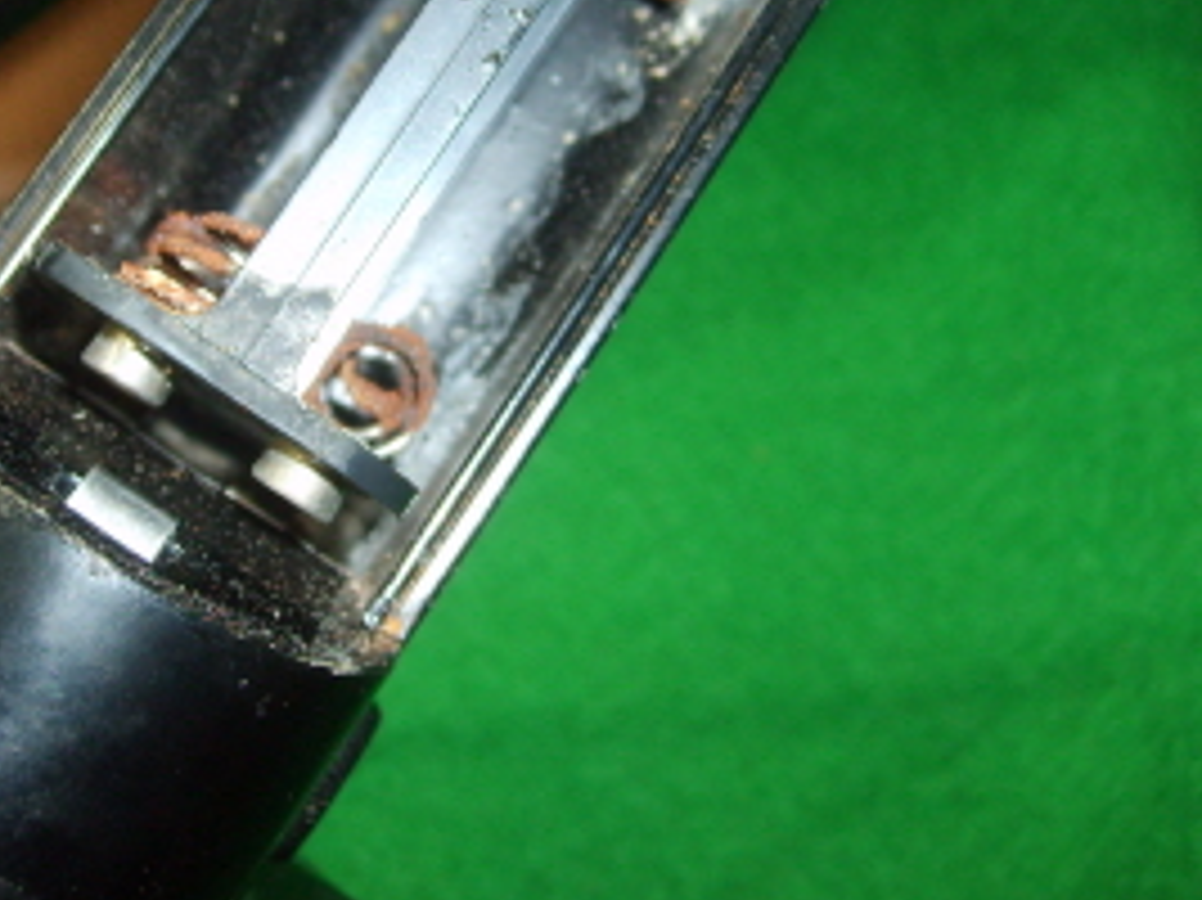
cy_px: 218
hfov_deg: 32.7
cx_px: 549
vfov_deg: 24.5
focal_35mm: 59
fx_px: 2048
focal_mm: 5.8
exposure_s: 1/20
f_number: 2.8
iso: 100
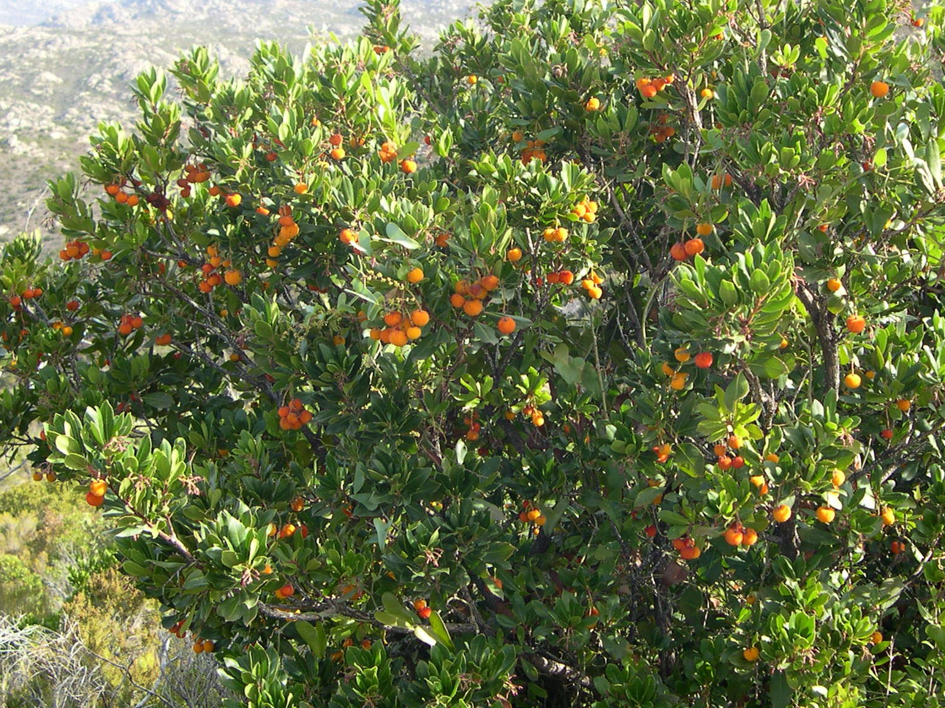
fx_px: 1529
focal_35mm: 56
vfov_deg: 26.0
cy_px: 287
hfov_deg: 34.3
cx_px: 556
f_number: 2.8
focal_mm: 8
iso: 100
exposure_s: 1/236
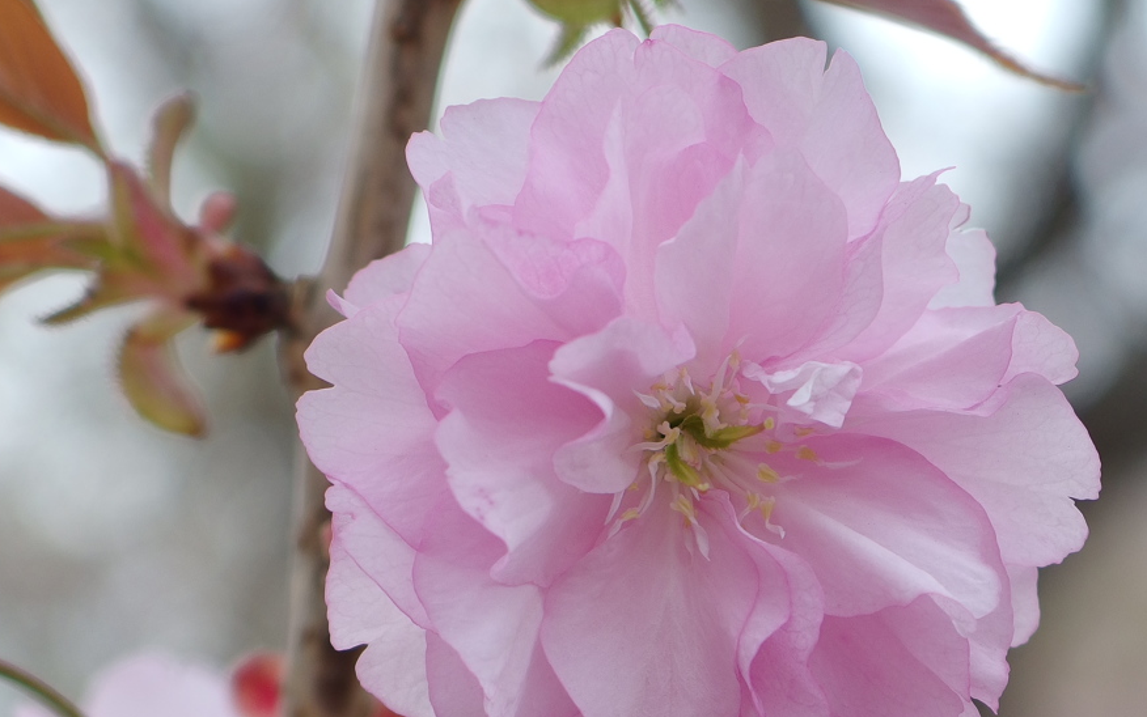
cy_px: 779
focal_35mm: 185
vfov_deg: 7.1
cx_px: 630
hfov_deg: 11.3
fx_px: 5784
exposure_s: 1/400
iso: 100
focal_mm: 24
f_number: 2.5
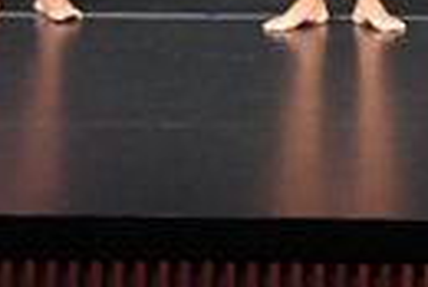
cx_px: 871
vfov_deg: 1.7
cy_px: -521
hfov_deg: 2.6
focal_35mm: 804
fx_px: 9569
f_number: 5.6
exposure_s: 1/400
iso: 5000
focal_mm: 90
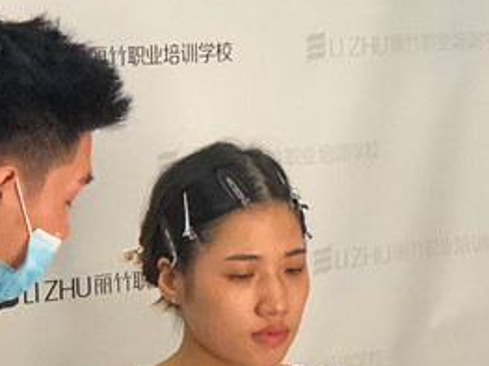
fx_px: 2753
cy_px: 216
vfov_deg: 7.6
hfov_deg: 10.1
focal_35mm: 195
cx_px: 350
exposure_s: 1/100
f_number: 2.8
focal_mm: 6.6
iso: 320
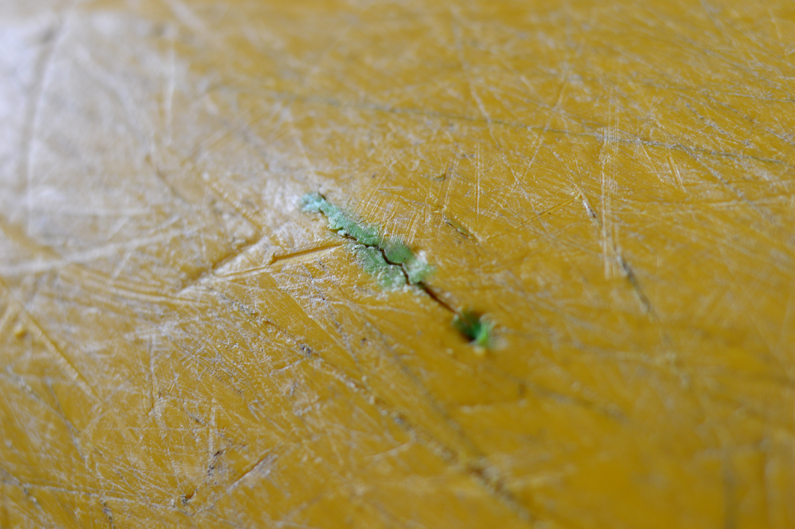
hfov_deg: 27.0
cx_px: 398
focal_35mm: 75
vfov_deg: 18.1
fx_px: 1655
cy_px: 264
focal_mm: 50
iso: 200
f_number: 3.2
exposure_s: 1/100
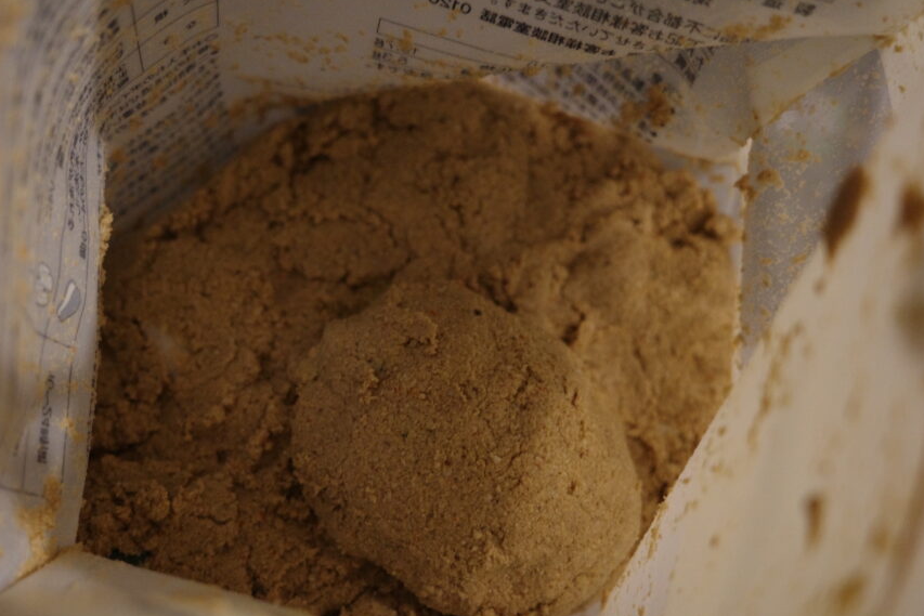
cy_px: 368
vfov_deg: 28.0
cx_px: 373
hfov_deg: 40.9
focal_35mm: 48
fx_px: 1232
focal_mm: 26
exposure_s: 1/40
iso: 2500
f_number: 2.8
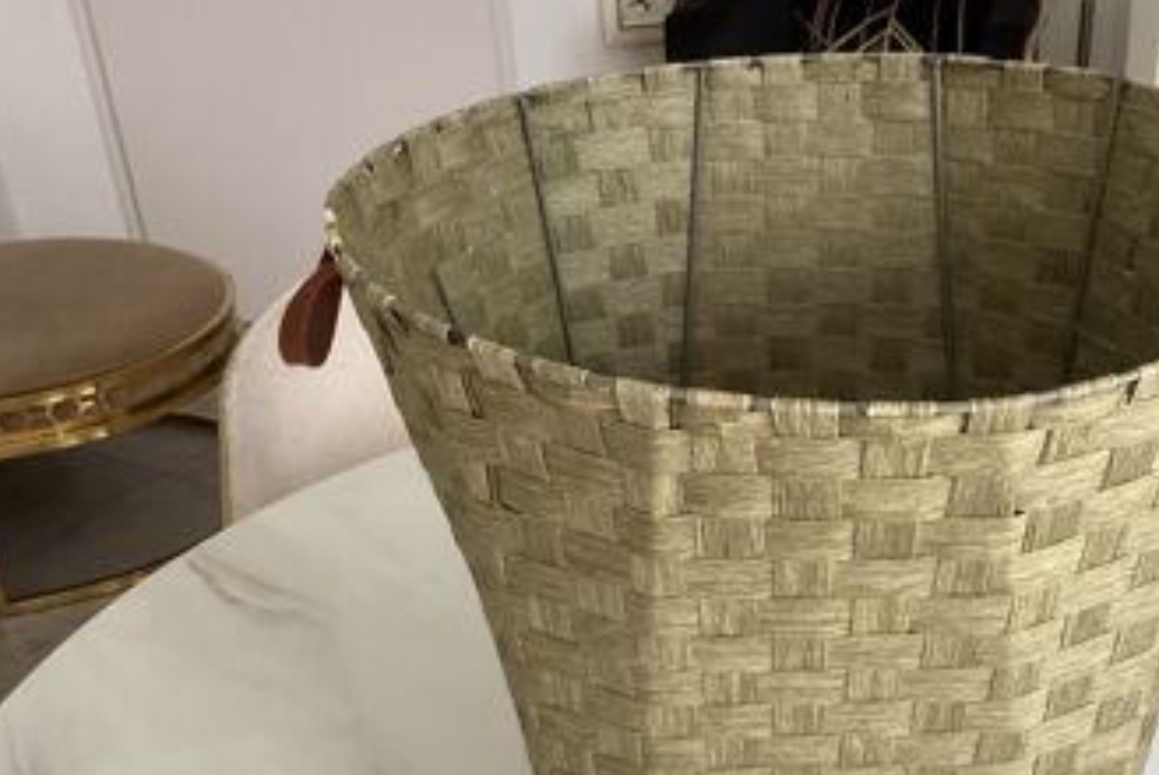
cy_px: 599
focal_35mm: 47
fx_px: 1514
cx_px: 771
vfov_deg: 28.2
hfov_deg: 41.3
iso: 80
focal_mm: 3.3
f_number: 2.4
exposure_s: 1/60
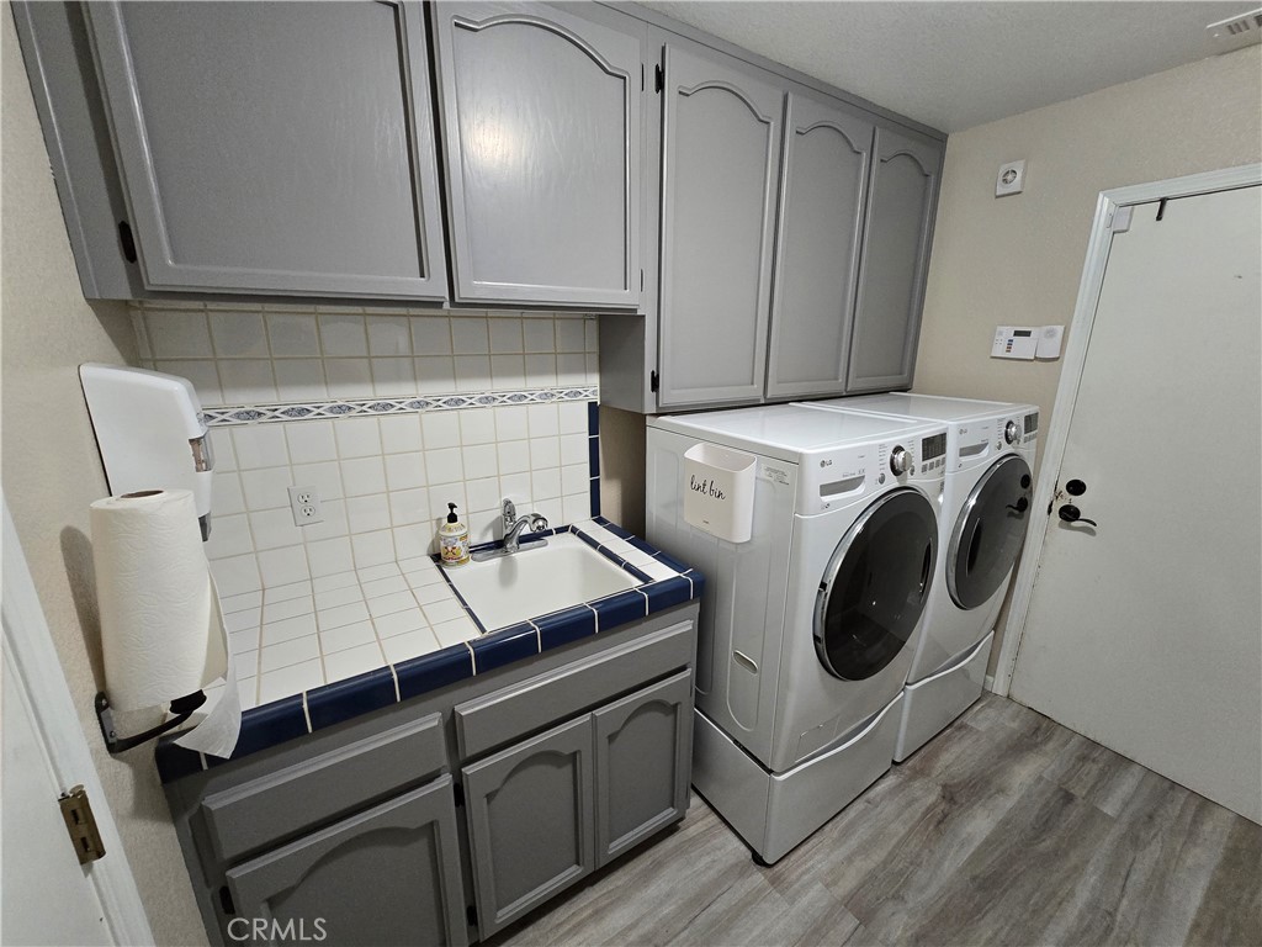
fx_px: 474
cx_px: 631
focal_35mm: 13
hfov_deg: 106.2
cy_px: 474
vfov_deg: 89.9
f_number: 2.2
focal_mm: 2.2
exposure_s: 1/60
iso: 500
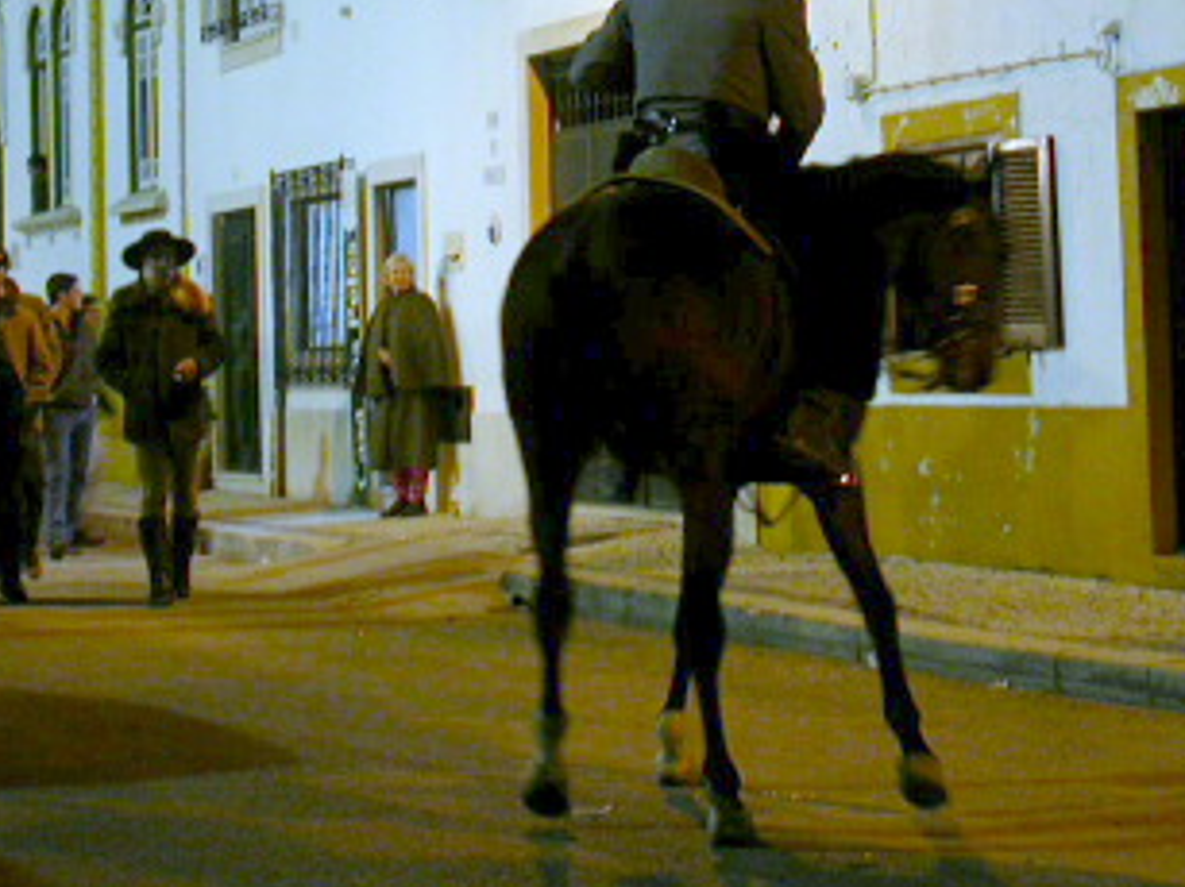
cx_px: 656
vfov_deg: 15.2
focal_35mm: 96
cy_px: 112
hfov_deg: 20.4
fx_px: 3285
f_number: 2.8
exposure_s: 1/28.2
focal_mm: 9.6
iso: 100
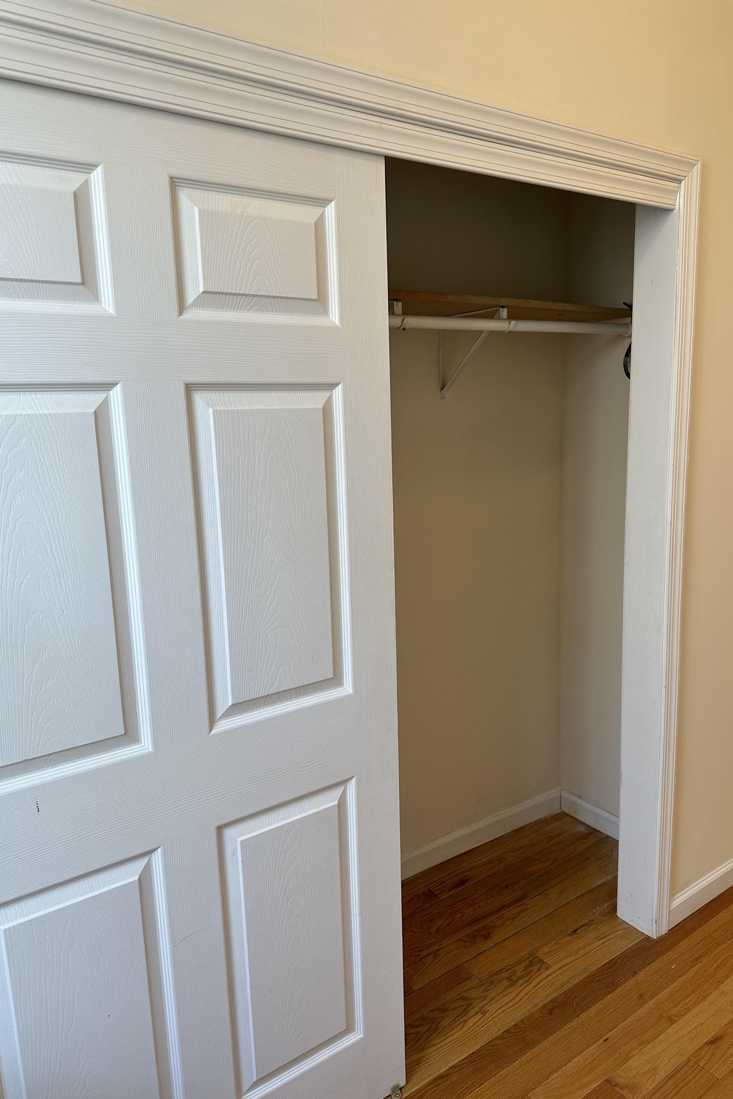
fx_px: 763
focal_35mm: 25
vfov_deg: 71.5
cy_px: 550
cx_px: 394
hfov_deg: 51.3
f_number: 1.78
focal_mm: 6.86
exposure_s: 1/120
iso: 100
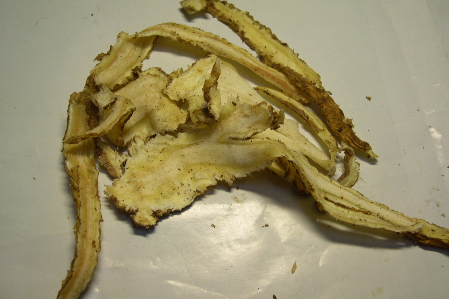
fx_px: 499
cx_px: 226
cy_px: 140
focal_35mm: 40
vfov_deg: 33.4
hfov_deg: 48.5
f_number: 2.8
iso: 100
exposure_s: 1/77.9
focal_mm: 8
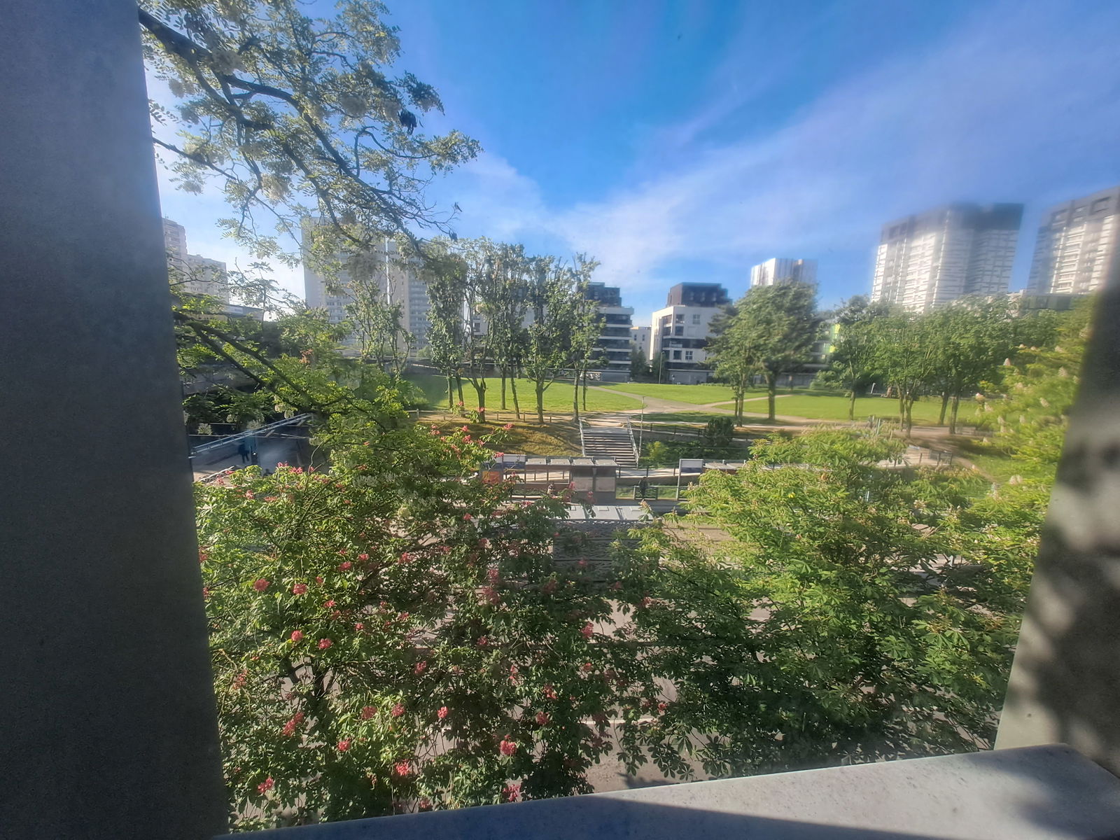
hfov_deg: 106.2
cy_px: 420
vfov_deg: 89.9
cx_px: 560
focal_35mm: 13
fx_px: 421
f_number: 2.2
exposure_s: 1/664
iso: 40
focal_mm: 1.42
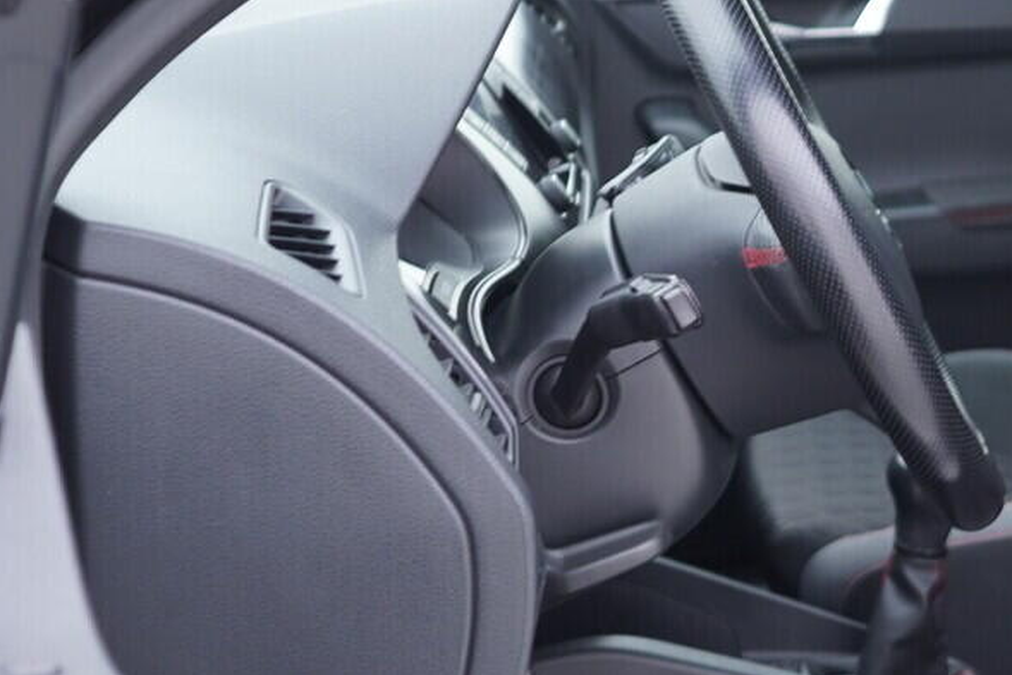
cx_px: 1086
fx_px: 2474
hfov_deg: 22.0
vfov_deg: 15.5
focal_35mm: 88
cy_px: 395
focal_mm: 24
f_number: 2.8
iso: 250
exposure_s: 1/40
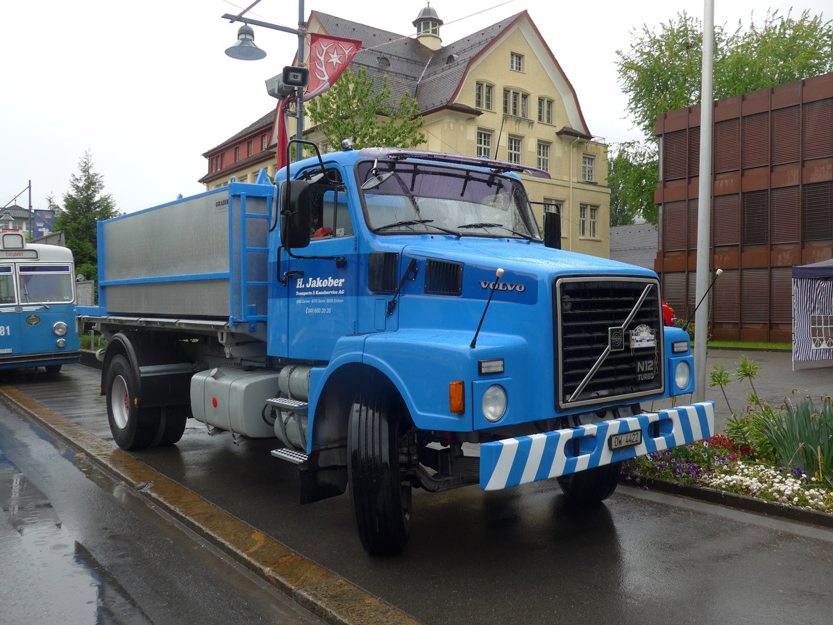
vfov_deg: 45.4
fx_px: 746
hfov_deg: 58.4
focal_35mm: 31
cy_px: 312
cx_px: 416
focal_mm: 6.5
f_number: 2.8
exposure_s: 1/200
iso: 80
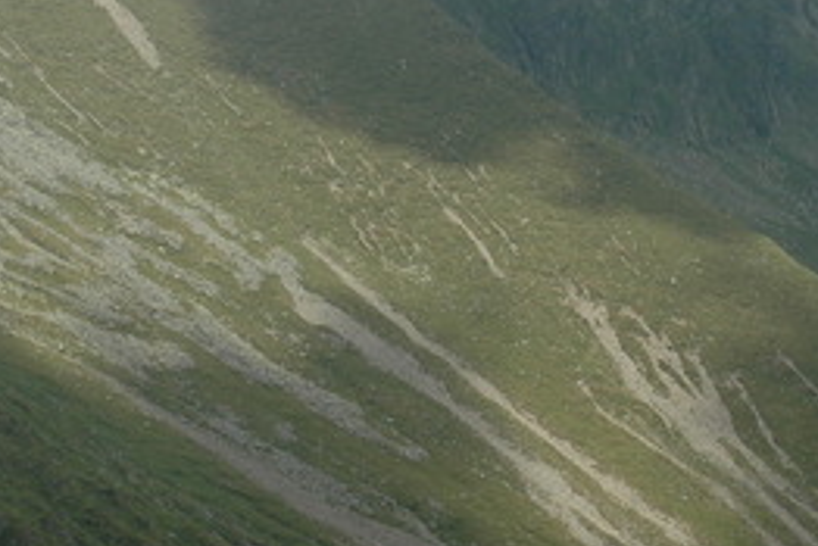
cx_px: 306
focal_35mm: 119
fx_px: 2714
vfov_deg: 11.5
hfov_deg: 17.1
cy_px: 211
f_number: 10
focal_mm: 29
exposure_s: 1/400
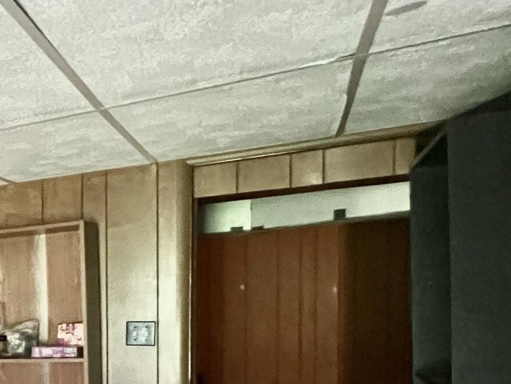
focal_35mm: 44
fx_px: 650
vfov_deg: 31.1
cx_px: -309
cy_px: 360
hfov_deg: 26.2
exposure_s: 1/40
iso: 1000
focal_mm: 1.57
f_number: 1.8
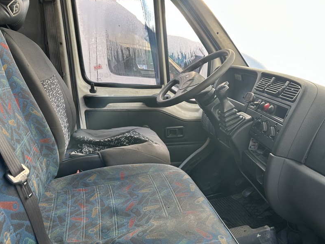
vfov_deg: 45.4
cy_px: 136
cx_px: 182
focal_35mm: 31
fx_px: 291
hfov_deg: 58.2
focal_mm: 6.86
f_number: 1.78
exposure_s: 1/234
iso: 64
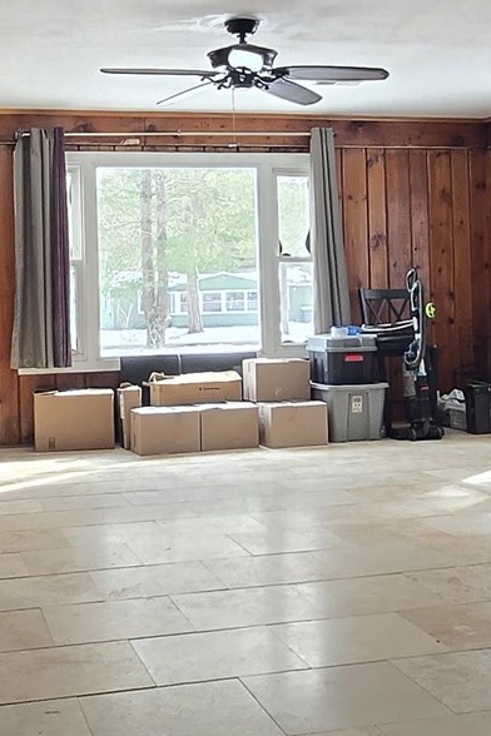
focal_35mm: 53
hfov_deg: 25.5
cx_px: 244
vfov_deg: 37.3
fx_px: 1084
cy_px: 288
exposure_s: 1/60
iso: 80
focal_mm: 1.7
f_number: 2.2
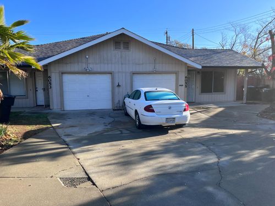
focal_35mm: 26
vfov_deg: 53.1
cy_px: 103
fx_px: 207
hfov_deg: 67.3
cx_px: 138
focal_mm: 5.1
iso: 50
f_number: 1.6
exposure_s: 1/1163
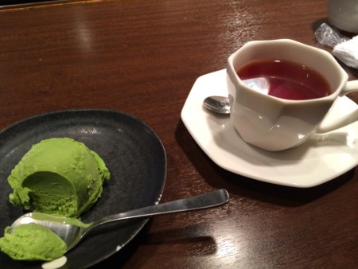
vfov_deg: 46.8
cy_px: 134
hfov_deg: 59.9
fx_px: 310
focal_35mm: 30
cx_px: 179
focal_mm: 4.12
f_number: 2.2
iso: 125
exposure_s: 1/30
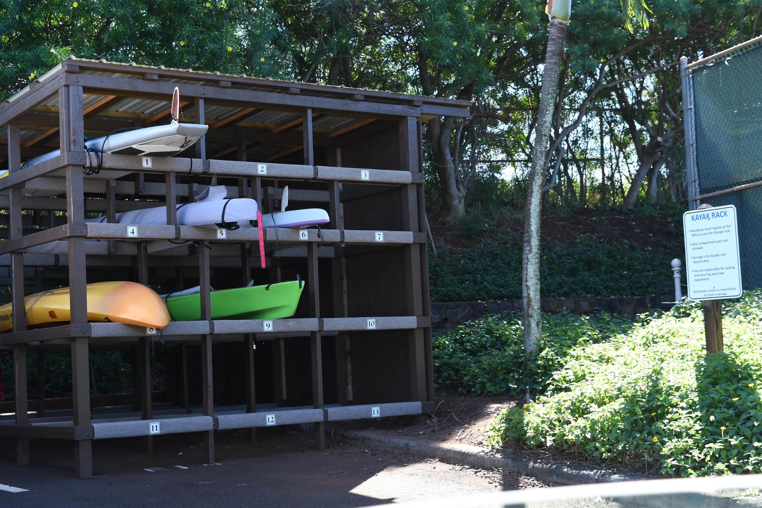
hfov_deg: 33.4
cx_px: 381
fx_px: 1270
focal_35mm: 60
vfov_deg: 22.6
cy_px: 254
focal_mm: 40
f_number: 8
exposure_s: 1/250
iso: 500
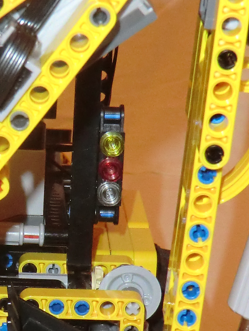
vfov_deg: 14.4
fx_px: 1314
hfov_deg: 10.8
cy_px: 188
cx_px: 19
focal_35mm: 137
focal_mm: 7.1
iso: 400
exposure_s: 1/50
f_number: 3.8
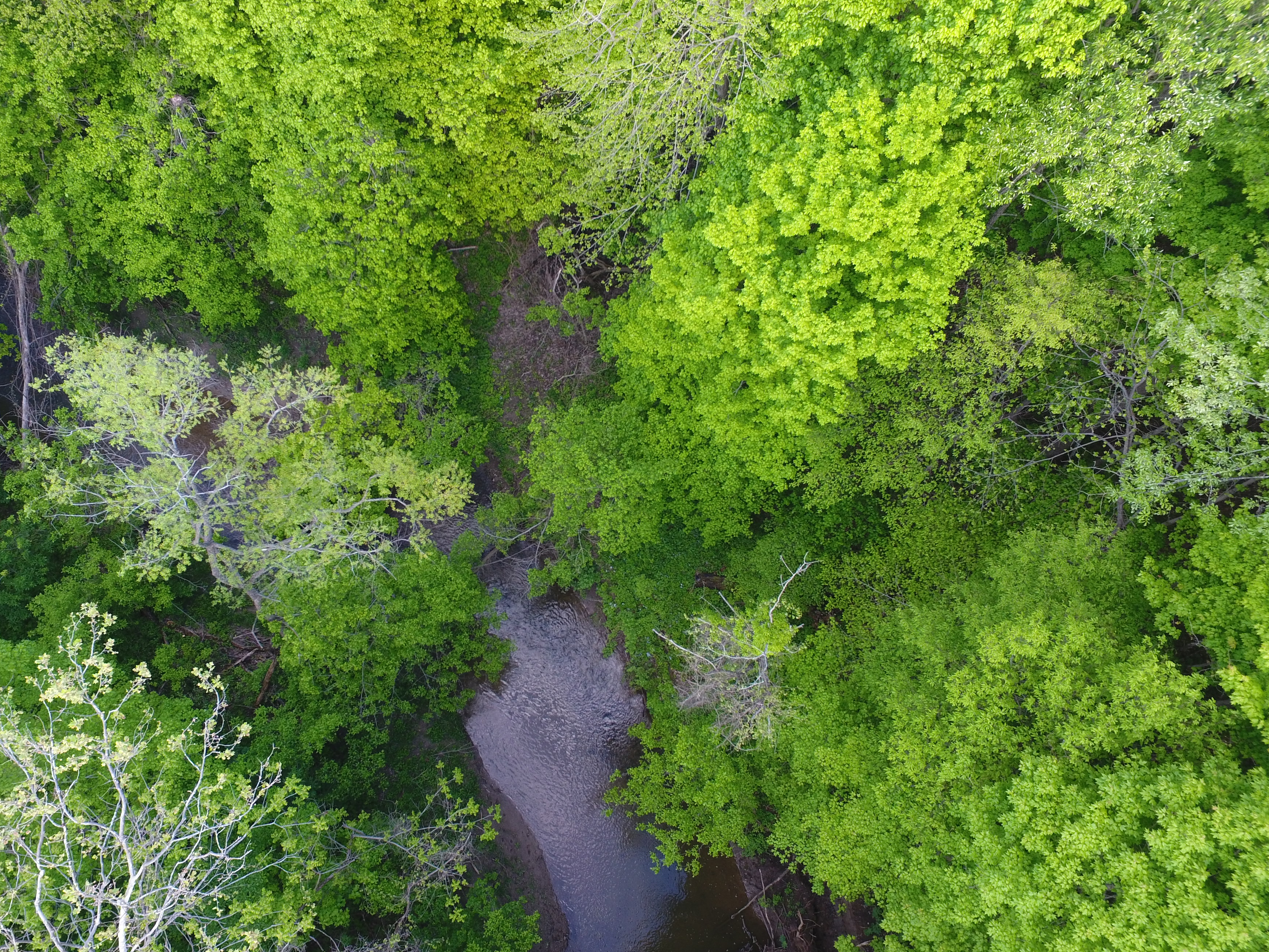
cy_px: 509
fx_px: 843
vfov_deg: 58.8
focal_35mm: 23
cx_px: 546
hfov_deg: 73.5
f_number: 2.8
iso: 115
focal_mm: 3.61
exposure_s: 1/50
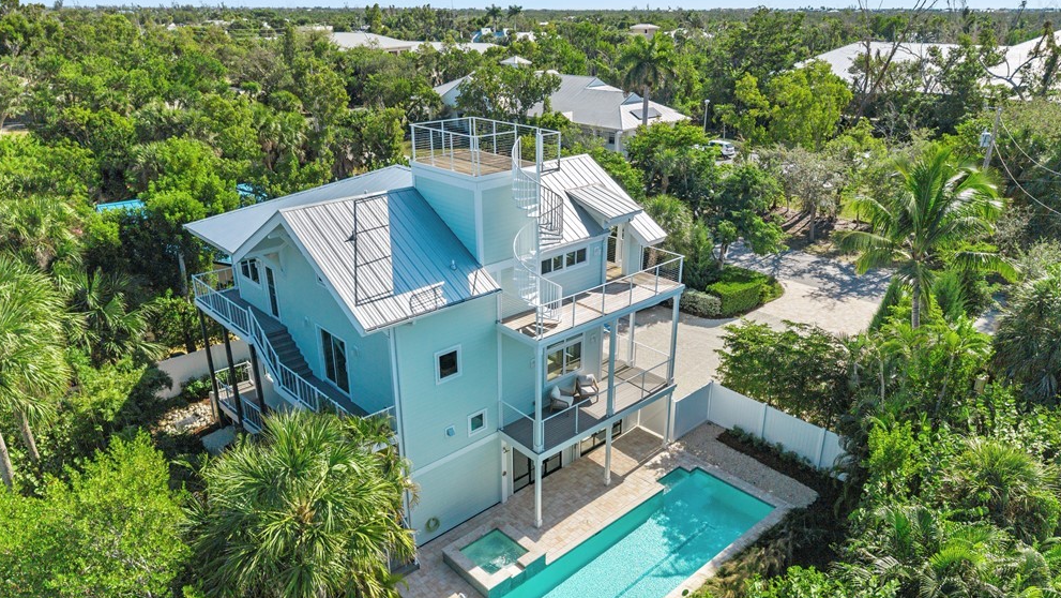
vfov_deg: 42.9
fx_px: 760
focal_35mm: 27
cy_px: 316
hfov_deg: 69.8
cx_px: 535
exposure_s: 1/800
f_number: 1.8
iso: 100
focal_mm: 8.67
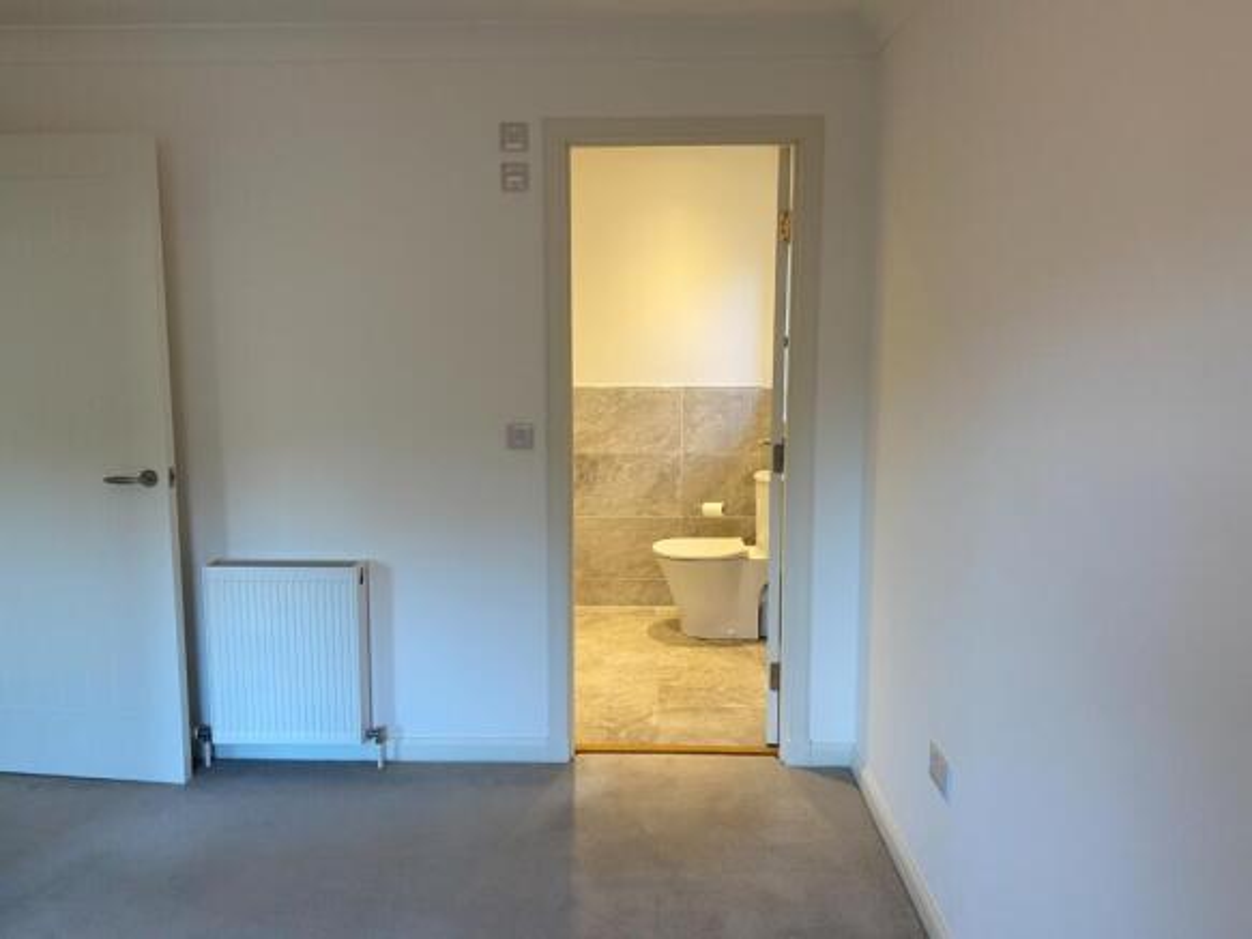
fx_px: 940
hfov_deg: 67.3
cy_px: 470
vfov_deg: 53.0
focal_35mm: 26
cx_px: 626
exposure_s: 1/50
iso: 64
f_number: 1.8
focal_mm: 4.25
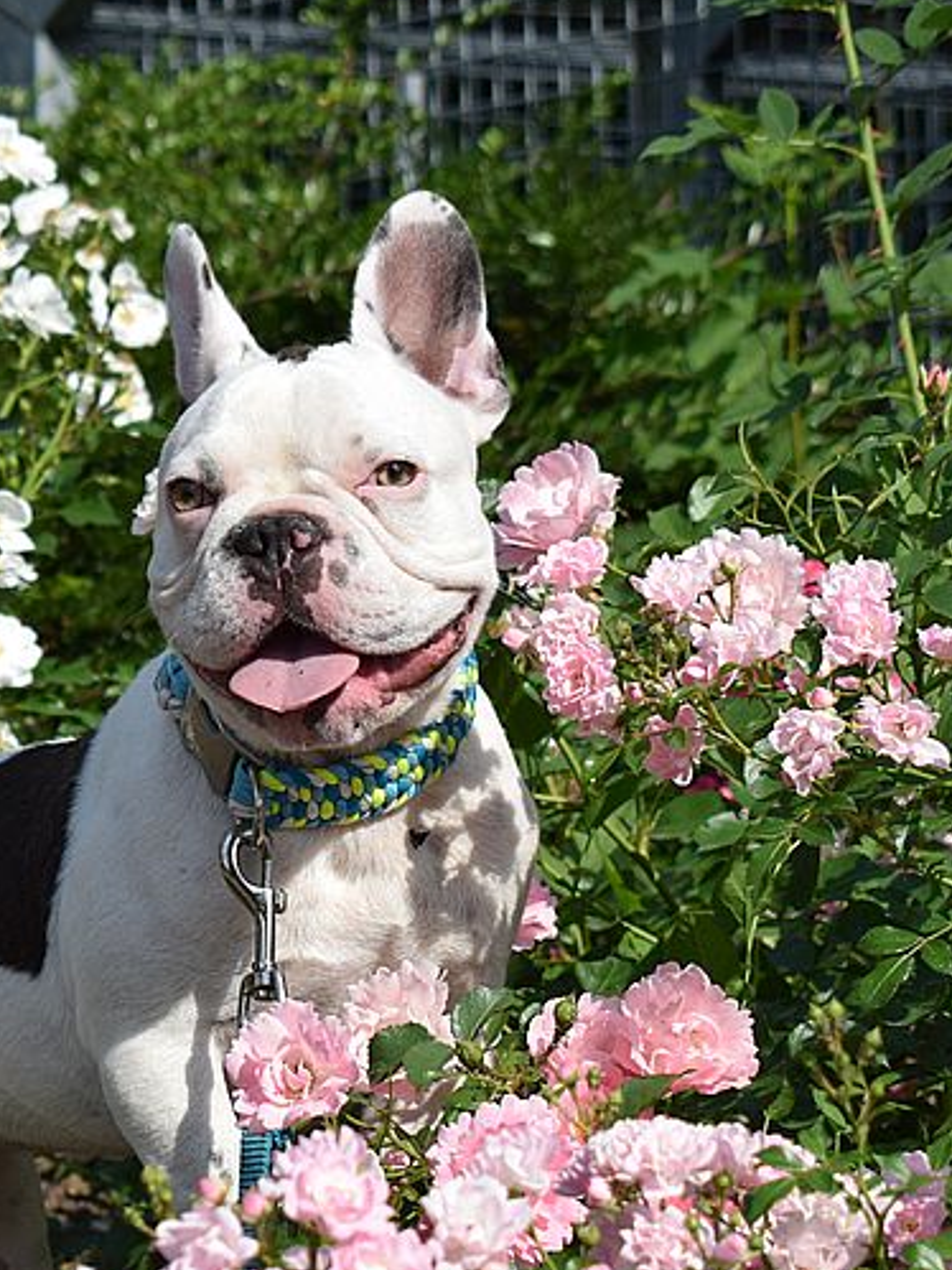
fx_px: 5209
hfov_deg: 10.4
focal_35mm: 142
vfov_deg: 13.9
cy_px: 834
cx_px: 61
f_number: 6.3
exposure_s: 1/1600
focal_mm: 48
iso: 400
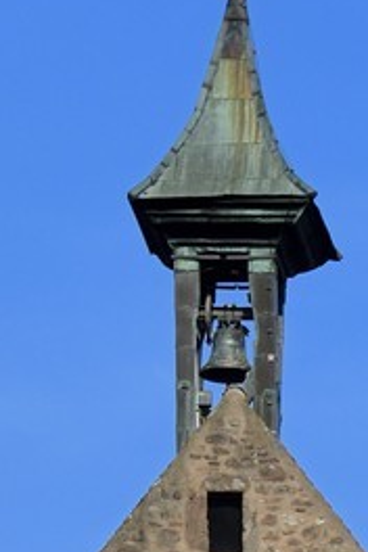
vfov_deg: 5.3
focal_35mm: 376
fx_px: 5765
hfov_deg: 3.6
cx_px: 696
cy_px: 1478
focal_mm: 62
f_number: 11
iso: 200
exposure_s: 1/320
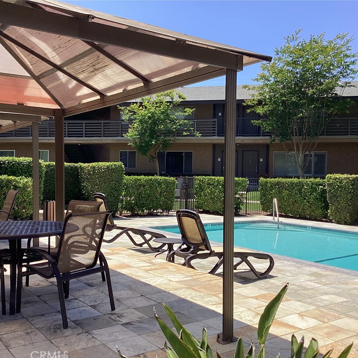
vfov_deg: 44.9
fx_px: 433
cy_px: 181
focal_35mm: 37
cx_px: 164
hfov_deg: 44.9
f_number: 2.4
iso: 25
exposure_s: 1/1006
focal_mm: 3.3
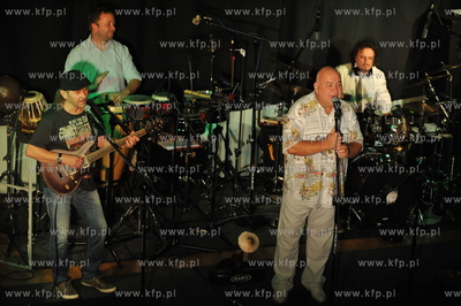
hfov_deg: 18.6
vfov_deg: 12.4
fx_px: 1407
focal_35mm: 110
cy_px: 153
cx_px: 230
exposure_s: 1/200
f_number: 5
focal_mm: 110
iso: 2500
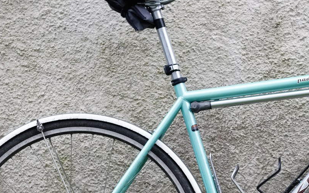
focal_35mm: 191
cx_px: 255
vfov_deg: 6.9
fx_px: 1608
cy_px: 169
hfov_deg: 10.9
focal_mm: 56
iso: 250
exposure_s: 1/100
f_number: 3.2
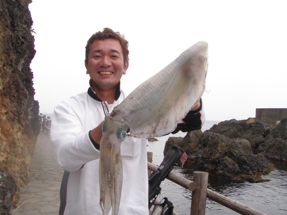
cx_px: 144
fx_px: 315
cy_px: 108
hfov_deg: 49.0
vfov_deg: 37.7
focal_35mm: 38
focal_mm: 6.7
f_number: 4.5
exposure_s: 1/500
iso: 80
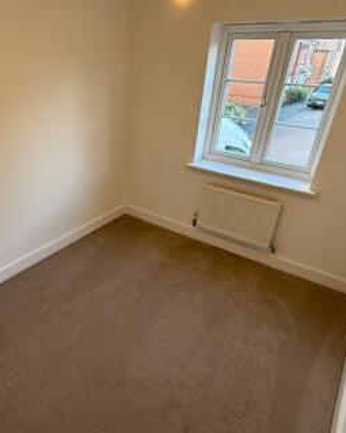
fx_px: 320
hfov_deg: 55.8
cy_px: 230
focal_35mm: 25
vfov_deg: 68.0
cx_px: 120
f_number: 2.2
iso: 160
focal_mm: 2.22
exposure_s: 1/99
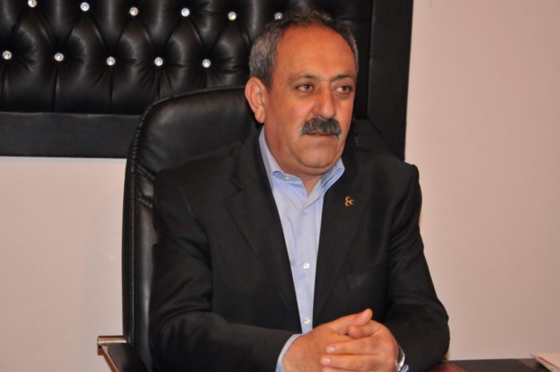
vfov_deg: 17.7
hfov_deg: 26.3
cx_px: 285
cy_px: 188
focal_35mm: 77
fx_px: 1196
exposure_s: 1/60
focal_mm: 50
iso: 2000
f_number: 6.3
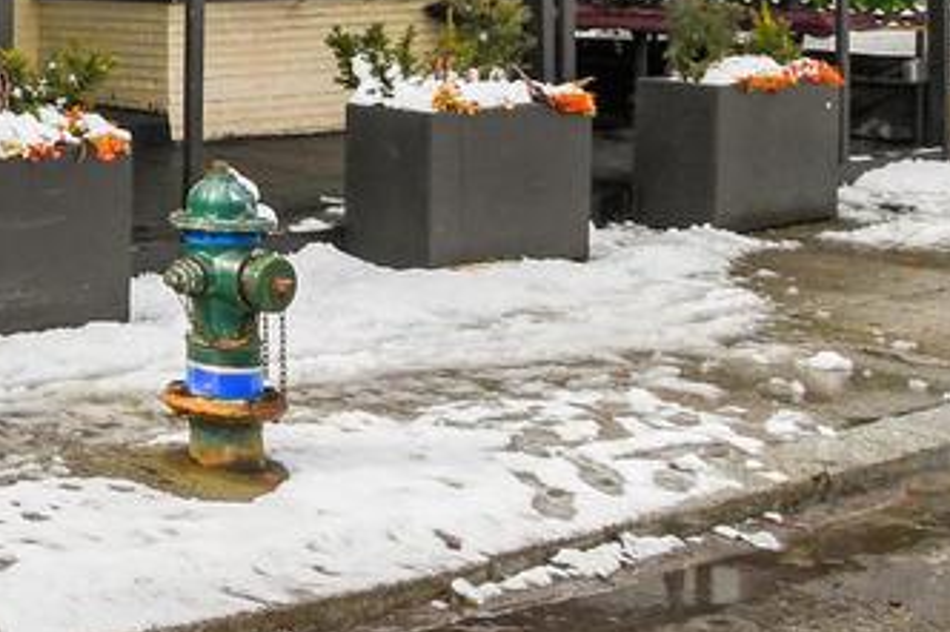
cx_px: -850
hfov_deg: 20.0
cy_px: -412
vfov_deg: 17.8
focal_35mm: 65
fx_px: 1714
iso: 200
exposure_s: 1/320
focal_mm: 10
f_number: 9
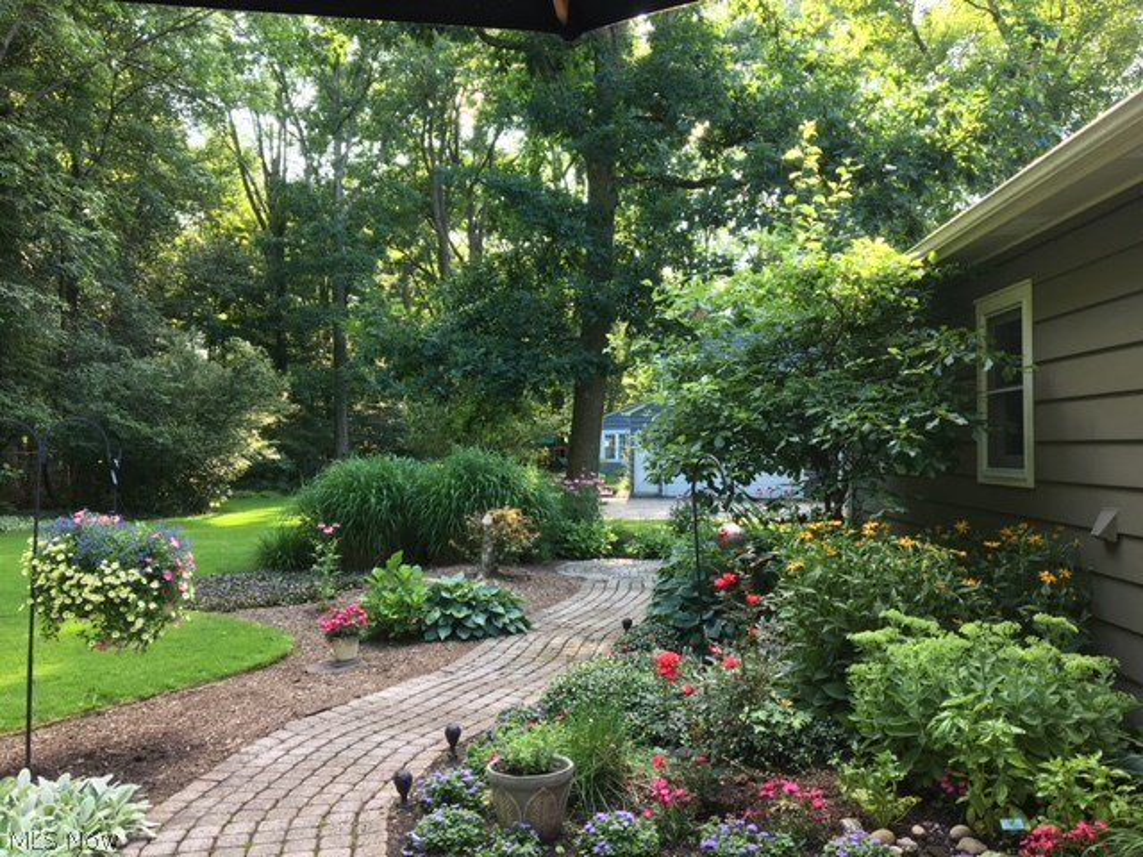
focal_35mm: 29
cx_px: 572
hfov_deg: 61.7
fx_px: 958
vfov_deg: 48.2
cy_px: 428
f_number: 2.2
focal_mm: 4.15
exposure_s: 1/40
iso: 25
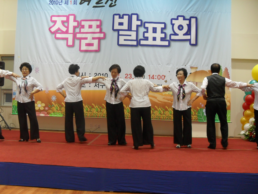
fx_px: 261
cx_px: 129
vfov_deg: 40.7
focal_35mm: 35
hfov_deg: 52.6
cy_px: 97
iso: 160
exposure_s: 1/30
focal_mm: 6.2
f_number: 2.8
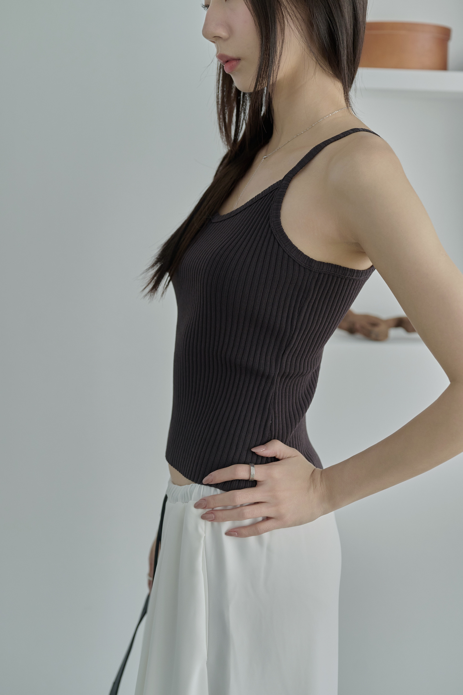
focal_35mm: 50
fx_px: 966
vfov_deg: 39.6
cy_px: 348
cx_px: 232
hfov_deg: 27.0
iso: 640
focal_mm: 50
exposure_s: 1/125
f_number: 3.5
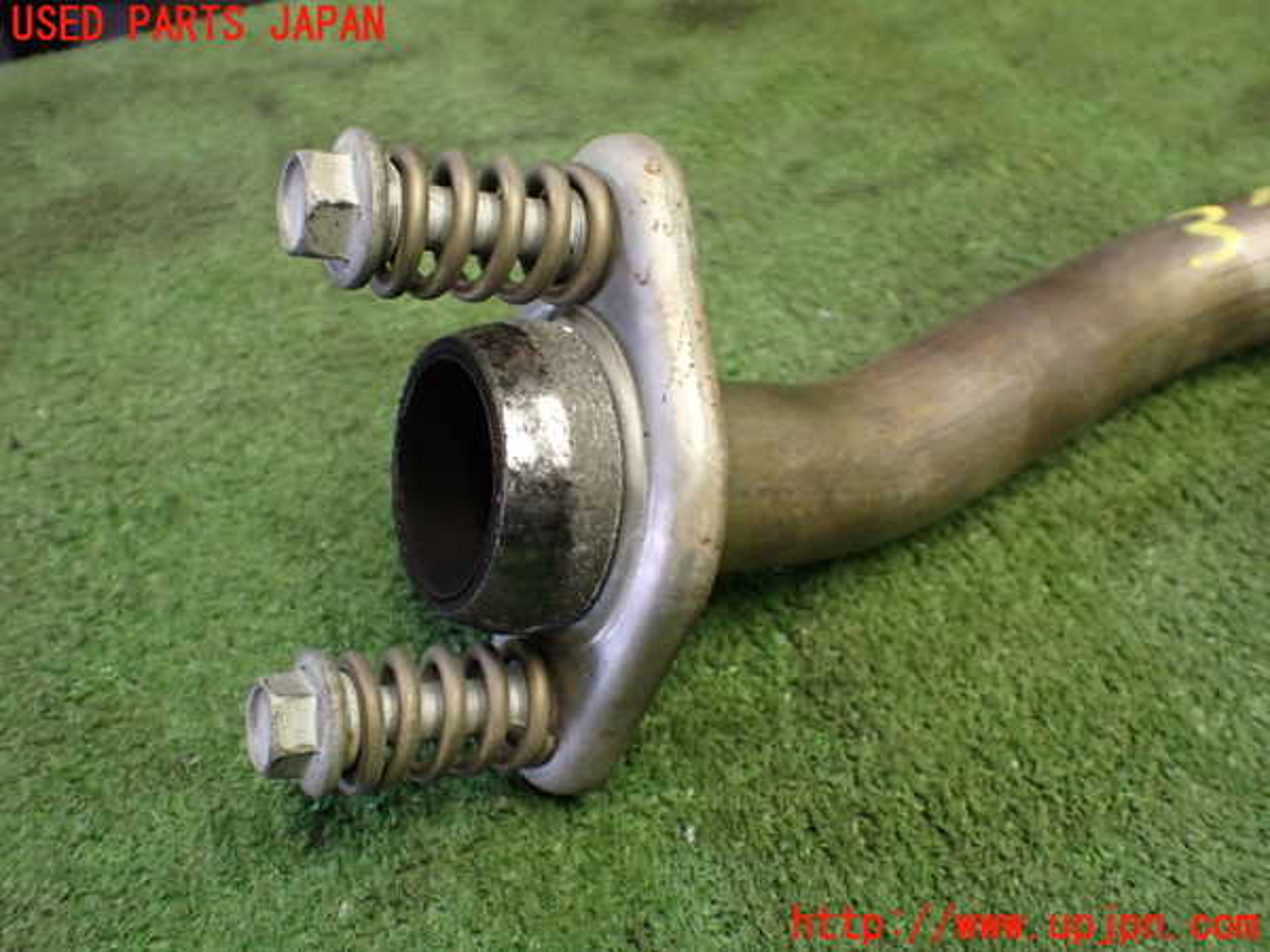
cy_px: 476
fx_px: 1101
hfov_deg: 60.0
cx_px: 635
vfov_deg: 46.8
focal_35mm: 30
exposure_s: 1/100
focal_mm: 5.4
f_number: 2.3
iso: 800
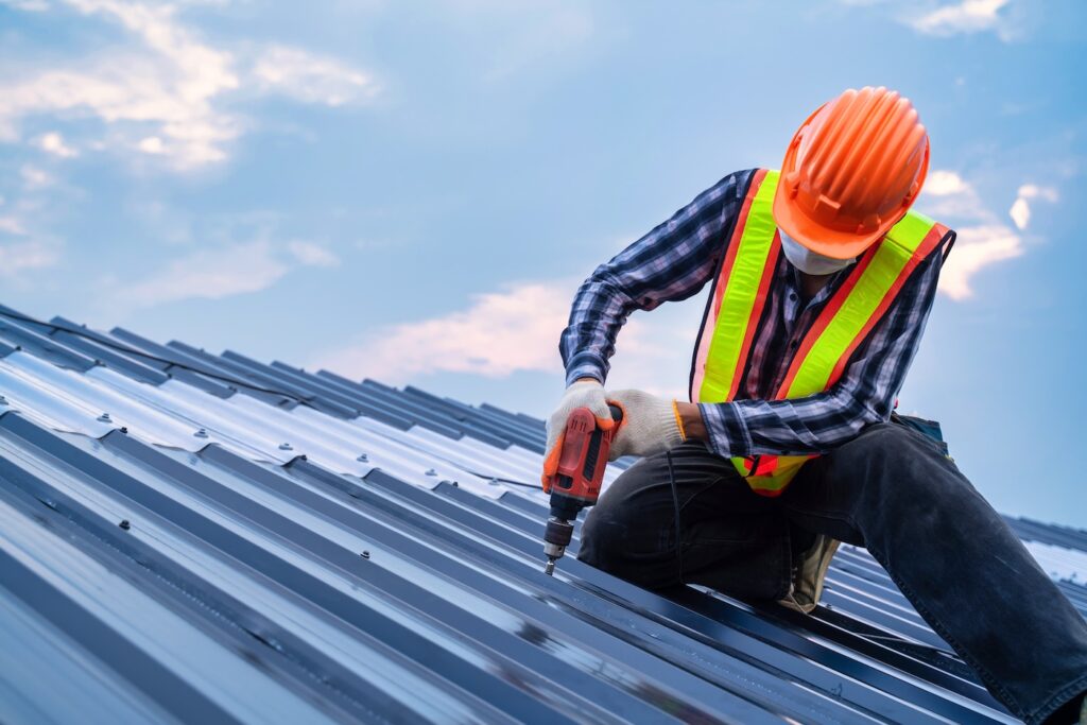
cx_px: 544
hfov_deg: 40.3
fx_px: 1480
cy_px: 362
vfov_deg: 27.5
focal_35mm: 49
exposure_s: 1/200
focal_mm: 49
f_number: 4
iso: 200
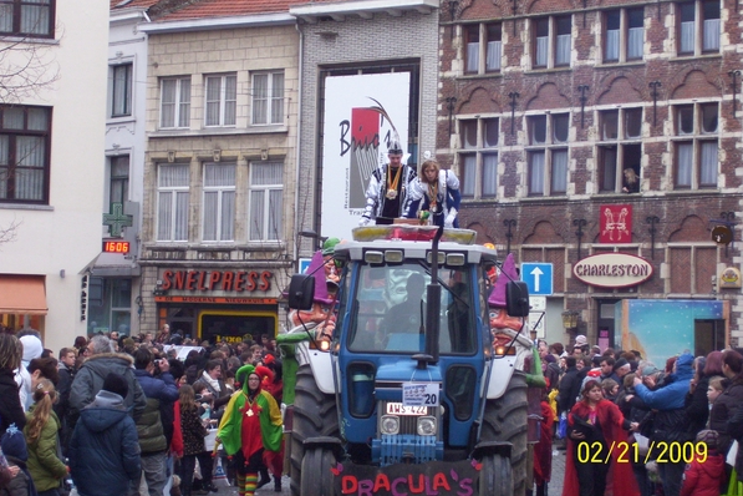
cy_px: 239
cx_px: 372
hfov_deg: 18.1
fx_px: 2332
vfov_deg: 12.1
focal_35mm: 113
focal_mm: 18
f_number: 4.6
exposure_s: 1/80
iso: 200
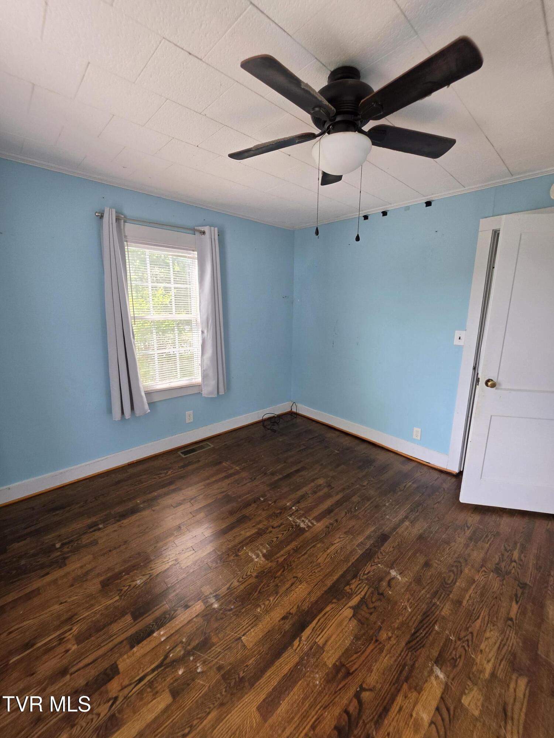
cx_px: 277
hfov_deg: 89.9
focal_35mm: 13
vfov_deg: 106.2
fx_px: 277
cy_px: 369
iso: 64
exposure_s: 1/120
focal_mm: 2.2
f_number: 1.9
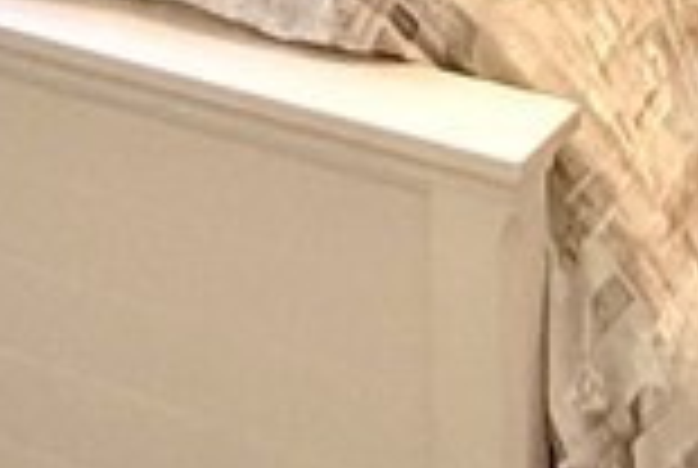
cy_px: -855
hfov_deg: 18.8
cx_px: 1031
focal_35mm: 96
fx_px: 1865
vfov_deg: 10.7
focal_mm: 2.22
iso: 160
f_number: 2.2
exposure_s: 1/120
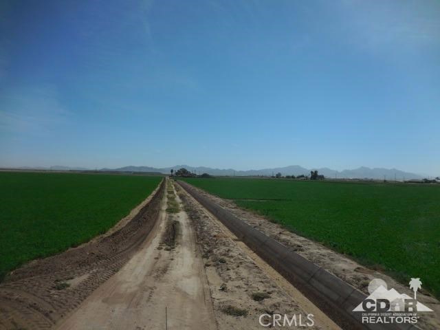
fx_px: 318
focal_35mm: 25
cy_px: 165
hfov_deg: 69.4
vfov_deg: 54.9
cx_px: 220
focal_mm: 4.5
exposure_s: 1/1000
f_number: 6.6
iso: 125
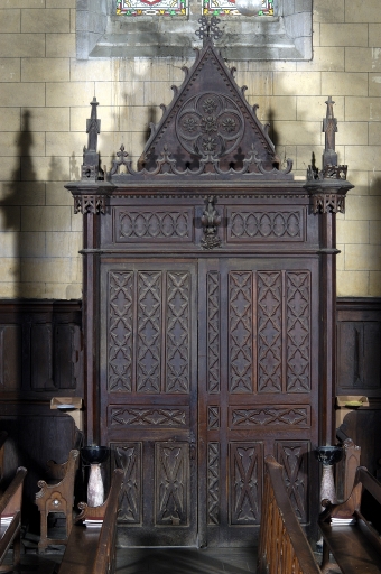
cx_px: 190
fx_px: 1671
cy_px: 287
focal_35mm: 105
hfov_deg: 13.0
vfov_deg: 19.5
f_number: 8
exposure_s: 1/80
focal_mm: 70
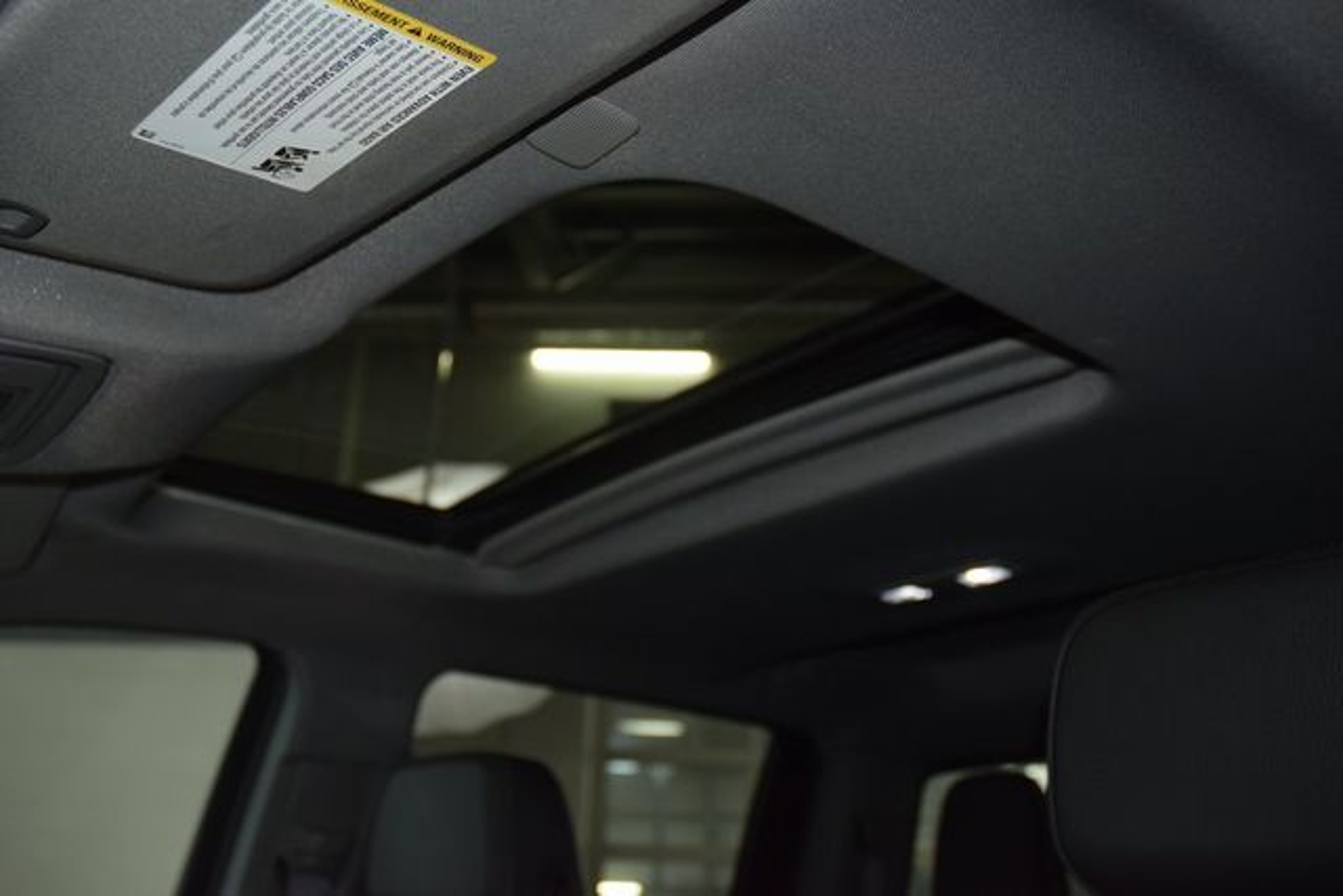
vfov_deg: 40.0
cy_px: 448
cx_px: 672
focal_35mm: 33
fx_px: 1231
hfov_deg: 57.2
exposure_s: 1/80
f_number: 3.5
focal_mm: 22
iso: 900
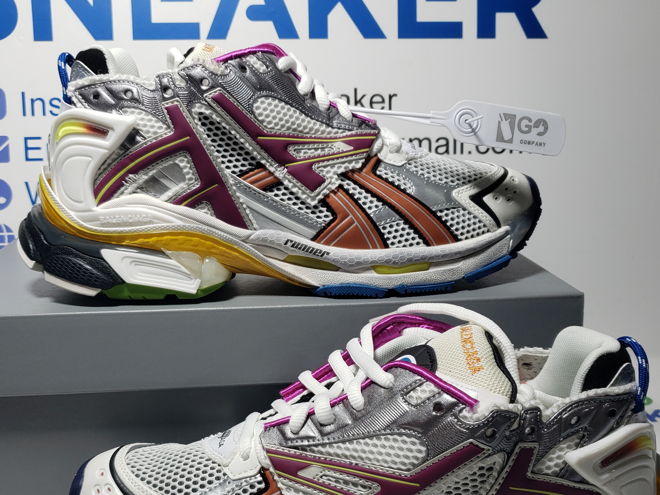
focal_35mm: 39
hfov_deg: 47.8
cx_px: 299
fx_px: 744
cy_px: 351
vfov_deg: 36.2
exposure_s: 1/390
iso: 50
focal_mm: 4.3
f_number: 1.5
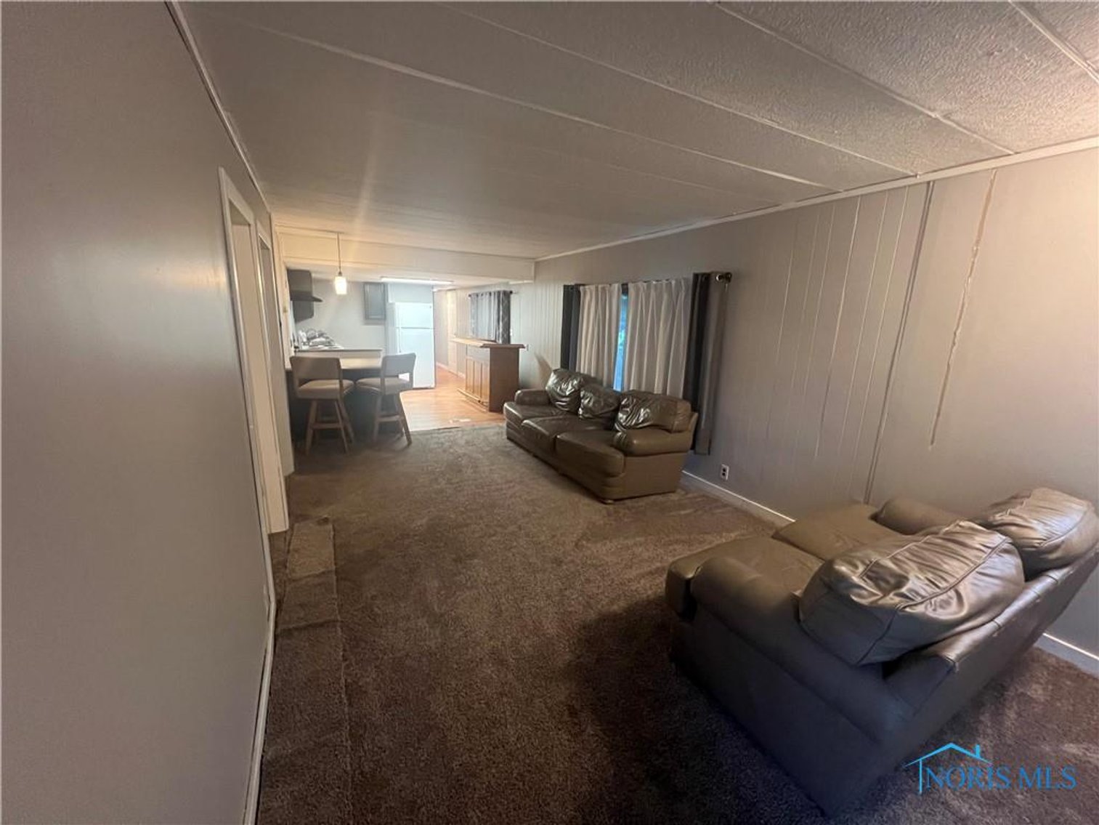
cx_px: 550
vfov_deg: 89.9
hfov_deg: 106.2
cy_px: 412
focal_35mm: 13
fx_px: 413
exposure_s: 1/60
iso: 800
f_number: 1.8
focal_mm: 1.57
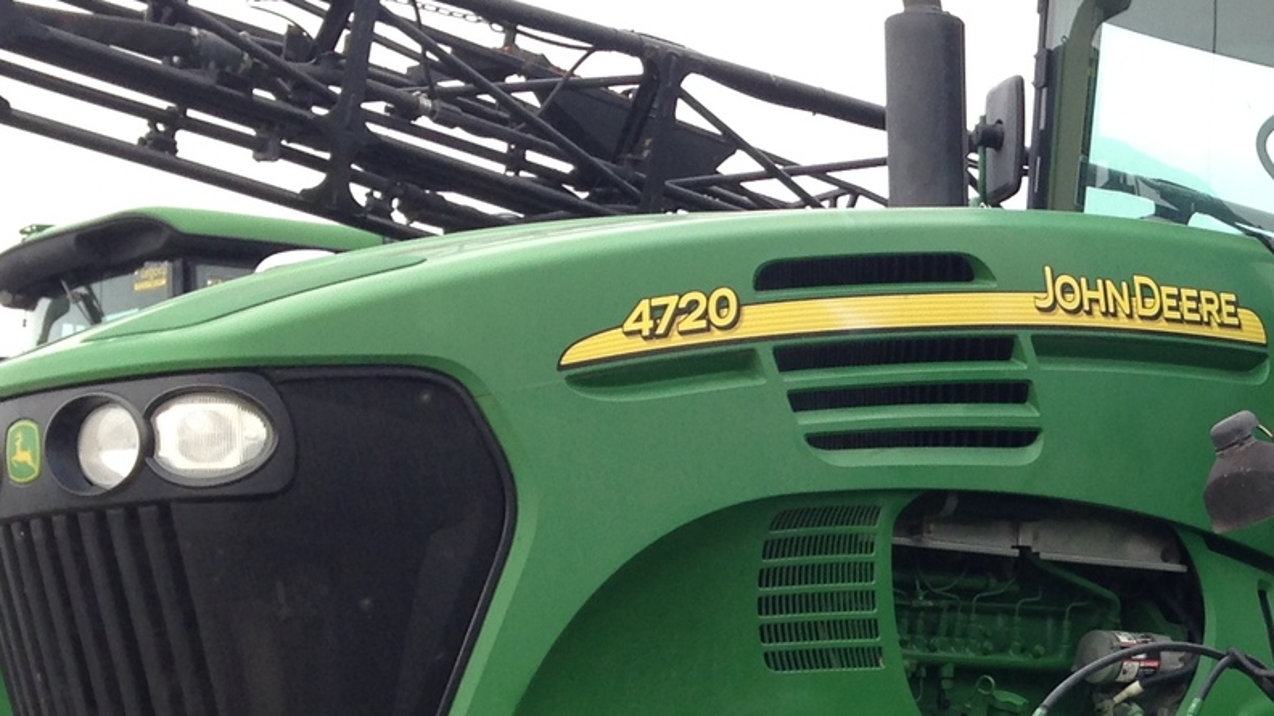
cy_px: 677
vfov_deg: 12.9
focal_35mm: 93
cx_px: 1205
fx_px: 3141
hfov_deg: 22.2
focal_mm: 4.12
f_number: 2.4
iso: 50
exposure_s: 1/251
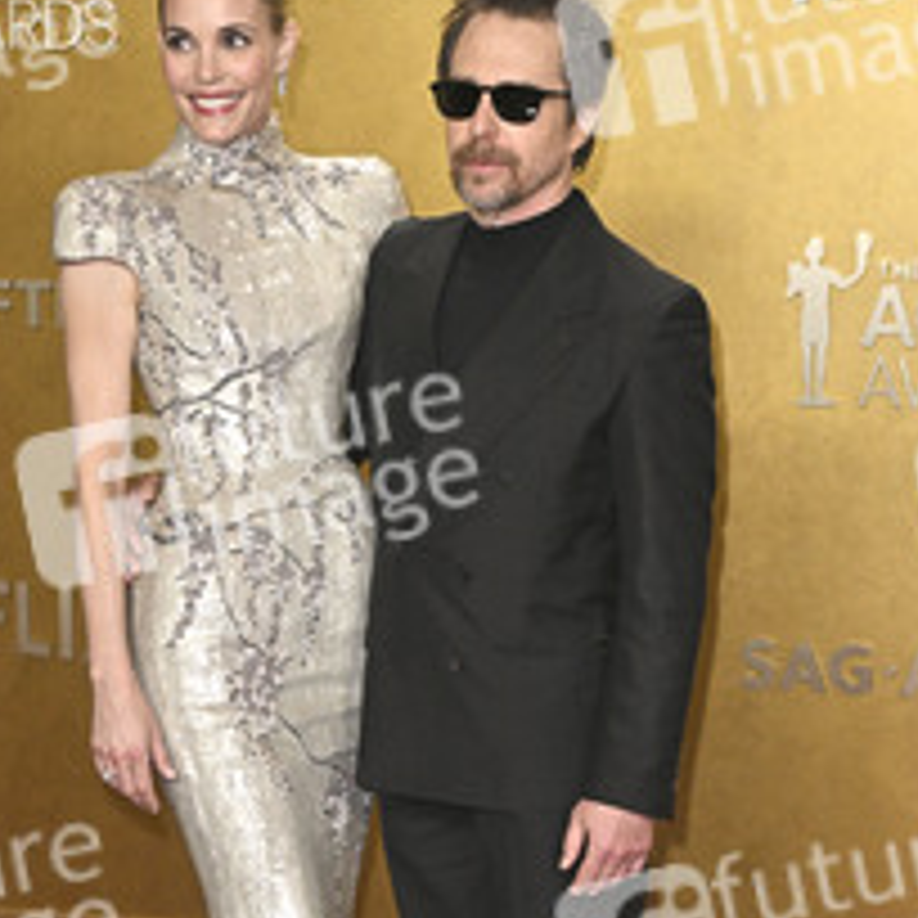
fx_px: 2400
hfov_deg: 21.6
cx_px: 378
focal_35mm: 80
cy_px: 706
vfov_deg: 21.4
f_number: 6.3
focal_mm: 48
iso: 2500
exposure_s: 1/320
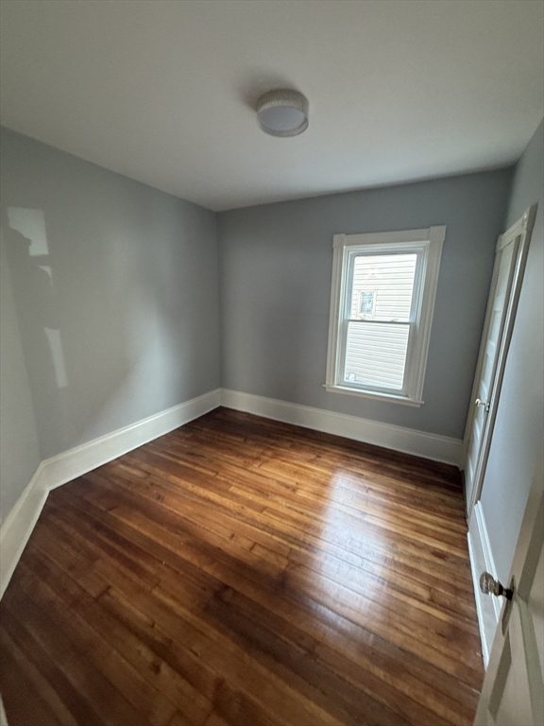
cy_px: 363
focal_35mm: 14
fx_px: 293
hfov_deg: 85.7
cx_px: 272
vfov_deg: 102.1
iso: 250
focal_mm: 2.22
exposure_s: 1/99
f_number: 2.2
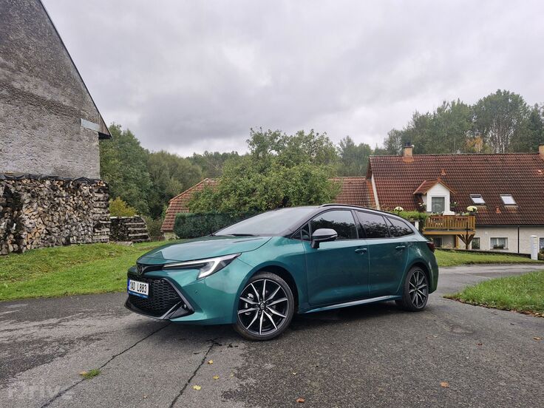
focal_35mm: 23
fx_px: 361
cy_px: 204
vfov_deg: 58.9
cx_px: 272
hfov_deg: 73.9
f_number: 1.8
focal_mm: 5.54
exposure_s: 1/180
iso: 50
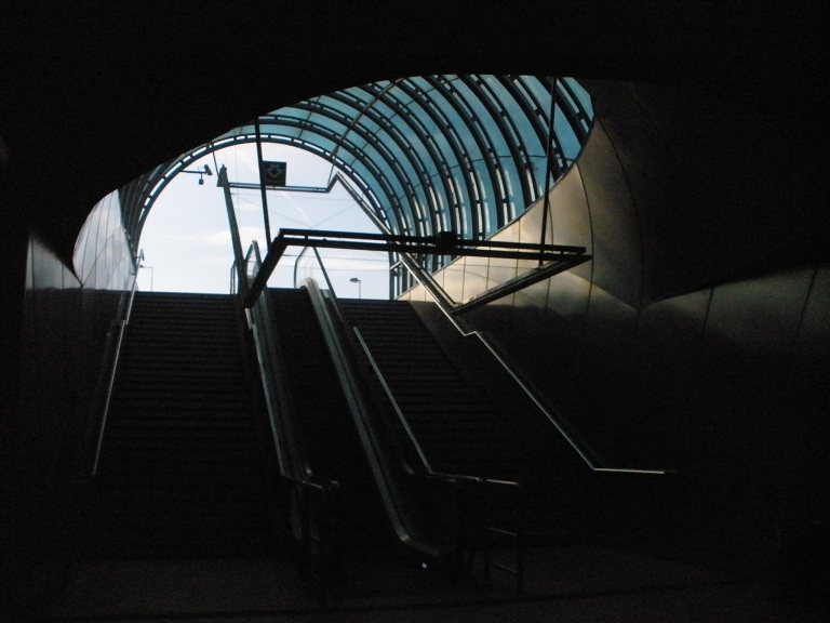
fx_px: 863
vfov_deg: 39.7
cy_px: 312
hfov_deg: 51.4
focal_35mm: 36
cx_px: 415
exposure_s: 1/2000
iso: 800
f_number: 5.6
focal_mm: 6.3
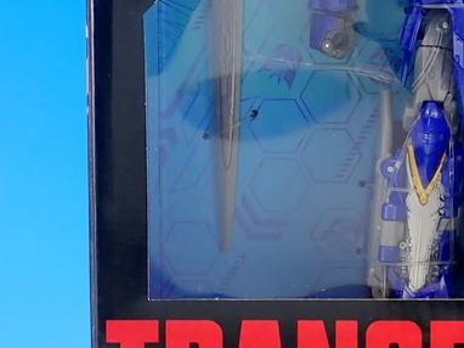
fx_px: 1581
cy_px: 117
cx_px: 486
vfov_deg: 12.5
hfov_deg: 16.3
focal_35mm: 118
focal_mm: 7.84
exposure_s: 1/20
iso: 100
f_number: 2.9
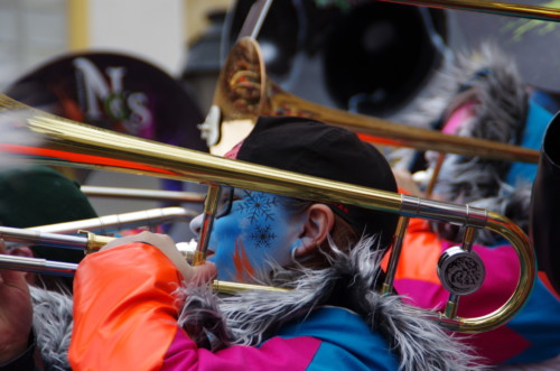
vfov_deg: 7.0
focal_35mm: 195
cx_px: 280
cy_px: 186
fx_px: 3027
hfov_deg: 10.6
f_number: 6.3
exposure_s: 1/200
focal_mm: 130
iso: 400
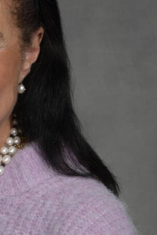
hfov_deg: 5.6
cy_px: 97
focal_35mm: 245
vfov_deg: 8.4
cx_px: -29
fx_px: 1601
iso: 100
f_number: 11
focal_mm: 60
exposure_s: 1/125
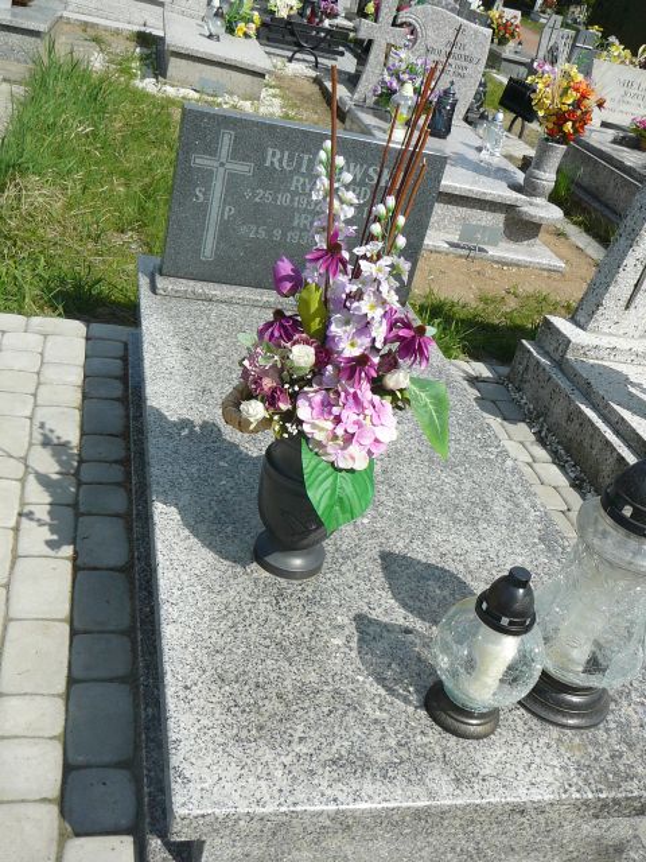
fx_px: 871
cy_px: 431
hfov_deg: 40.7
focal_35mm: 35
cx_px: 323
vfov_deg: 52.6
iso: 80
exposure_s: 1/640
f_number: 5
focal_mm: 5.2
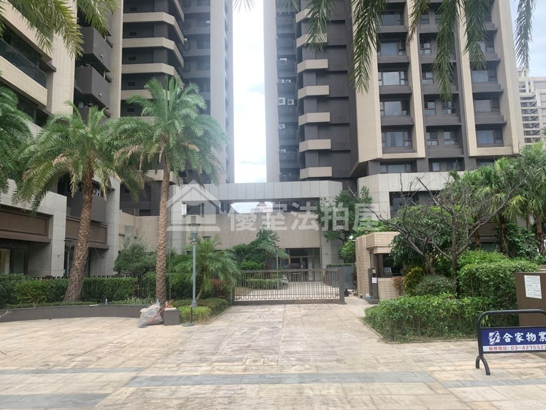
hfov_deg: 67.3
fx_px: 410
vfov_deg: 53.1
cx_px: 273
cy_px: 205
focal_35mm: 26
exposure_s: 1/122
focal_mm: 4.25
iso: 40
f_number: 1.8
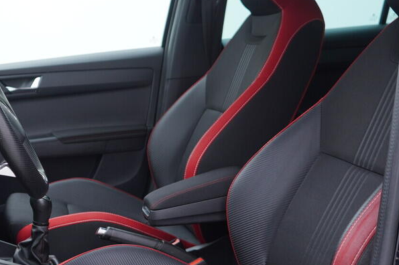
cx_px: 62
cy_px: 122
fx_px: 687
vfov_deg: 21.9
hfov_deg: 31.3
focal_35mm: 62
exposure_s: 1/40
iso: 125
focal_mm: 24
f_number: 2.8
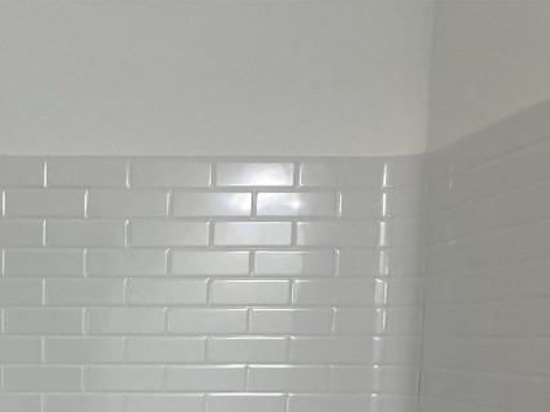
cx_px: 18
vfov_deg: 20.2
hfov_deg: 27.2
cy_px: 497
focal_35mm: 68
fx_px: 1080
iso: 80
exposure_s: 1/120
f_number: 1.8
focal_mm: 3.99
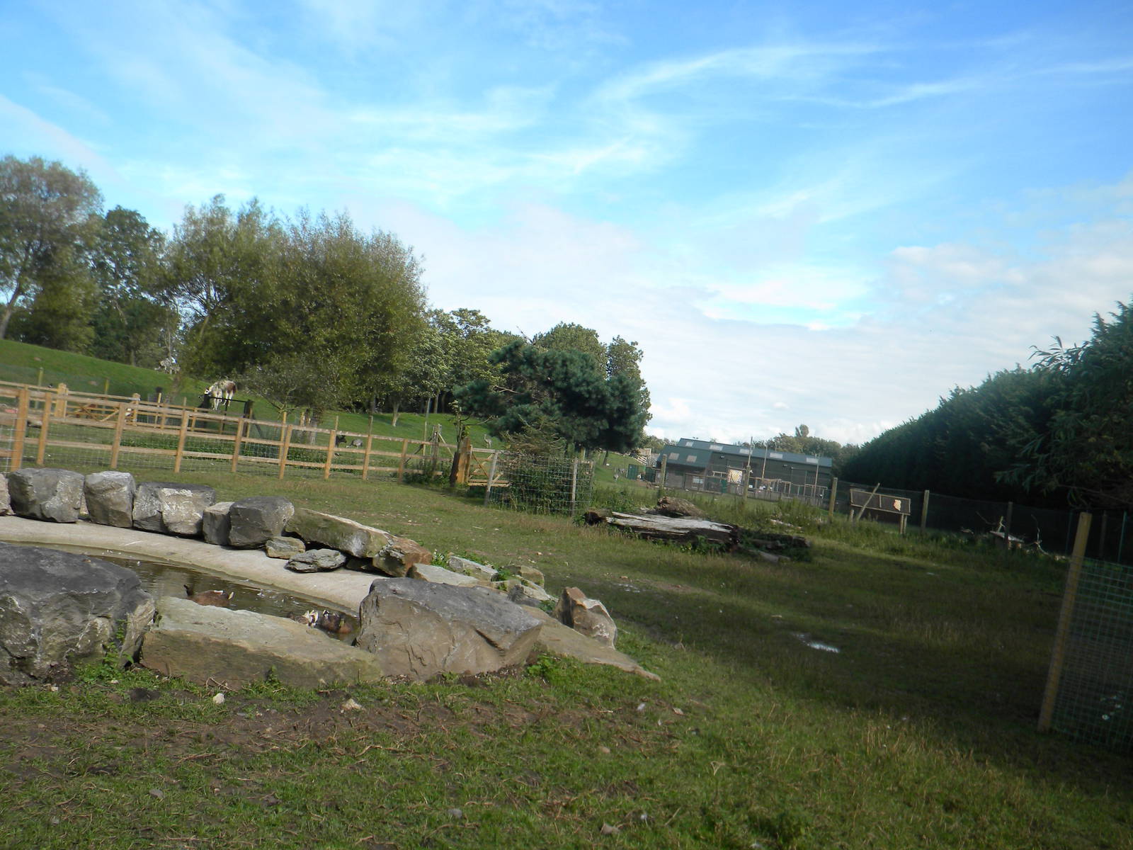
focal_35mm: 36
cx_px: 566
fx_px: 1178
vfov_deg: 39.7
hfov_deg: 51.4
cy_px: 425
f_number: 3.7
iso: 80
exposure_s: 1/580
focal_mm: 6.4
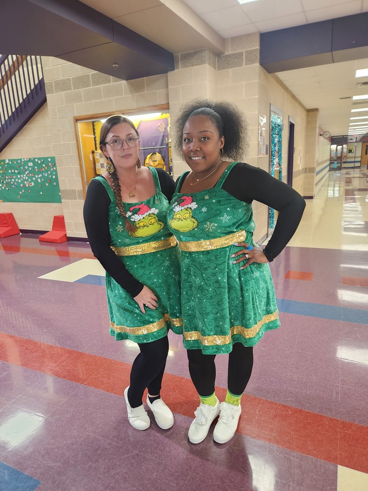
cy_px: 246
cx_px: 184
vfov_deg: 73.9
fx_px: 326
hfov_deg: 58.9
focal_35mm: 23
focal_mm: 5.4
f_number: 1.8
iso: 500
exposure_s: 1/60
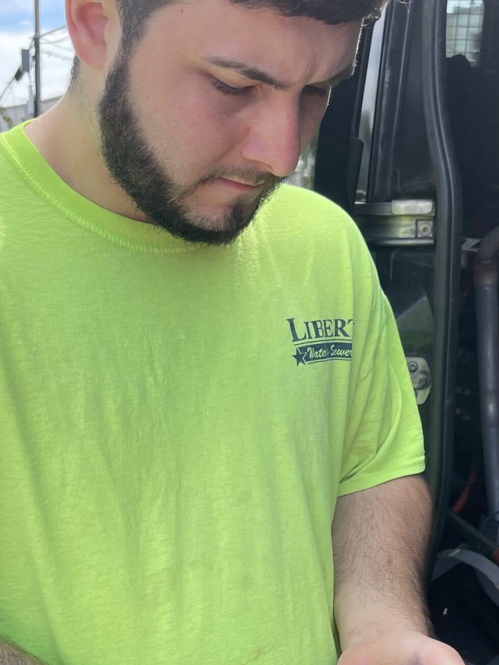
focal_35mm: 51
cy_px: 437
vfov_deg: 37.1
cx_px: 237
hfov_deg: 28.6
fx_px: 980
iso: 32
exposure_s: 1/807
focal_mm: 5.1
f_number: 1.6
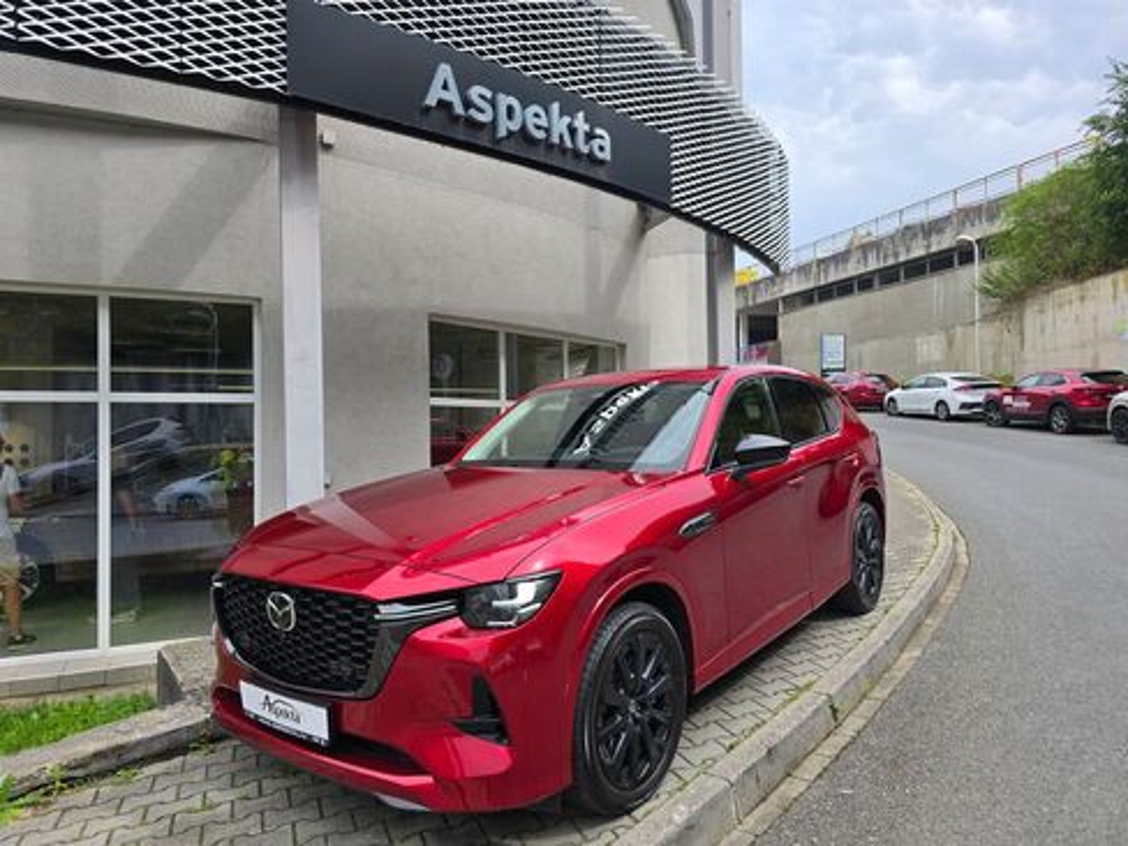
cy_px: 423
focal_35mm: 23
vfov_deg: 58.9
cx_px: 564
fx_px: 749
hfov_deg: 73.9
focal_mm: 6.3
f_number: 1.7
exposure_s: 1/323
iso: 12
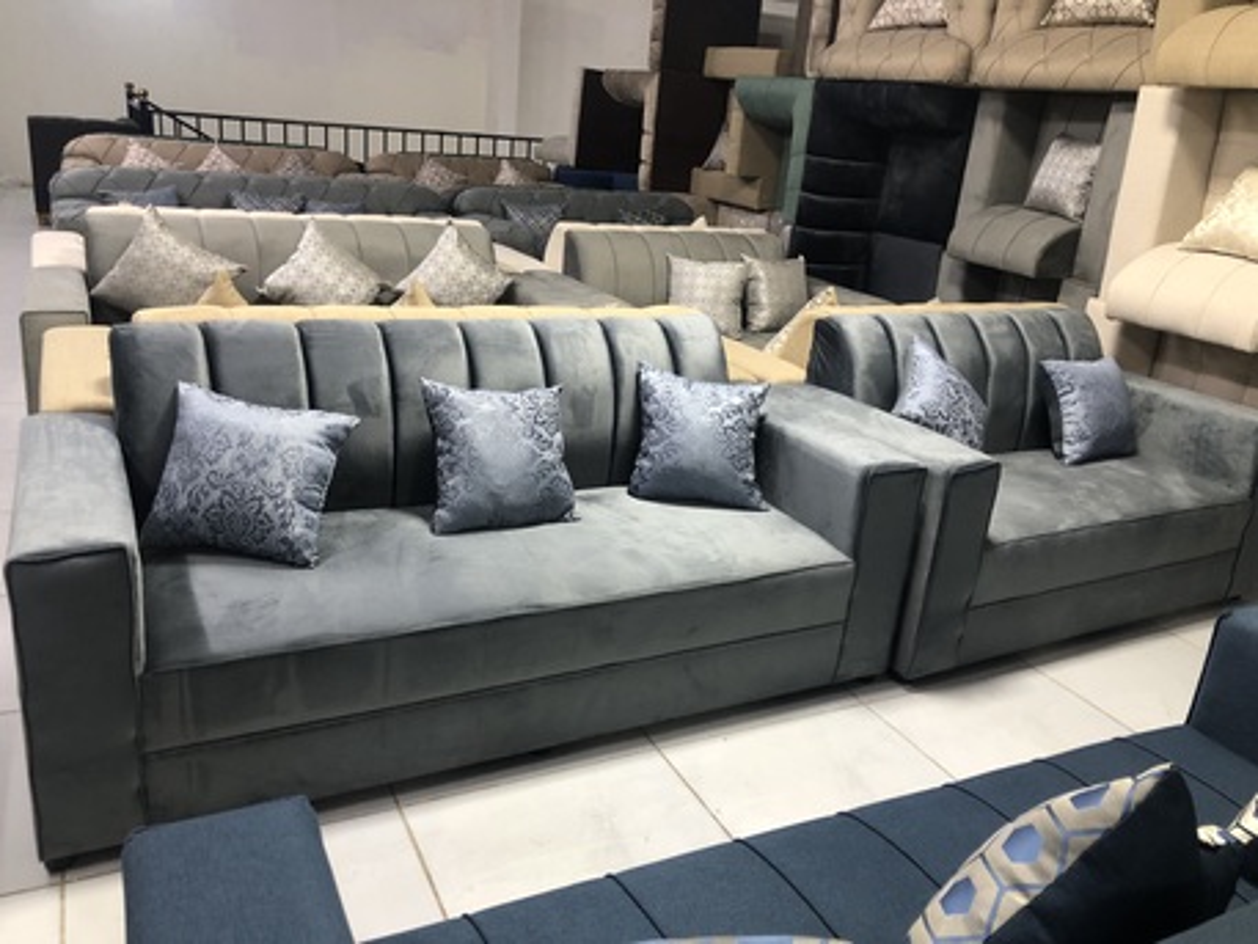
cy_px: 472
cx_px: 629
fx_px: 1018
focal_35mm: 28
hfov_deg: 63.4
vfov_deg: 49.8
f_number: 1.8
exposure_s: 1/15
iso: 40
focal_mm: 3.99
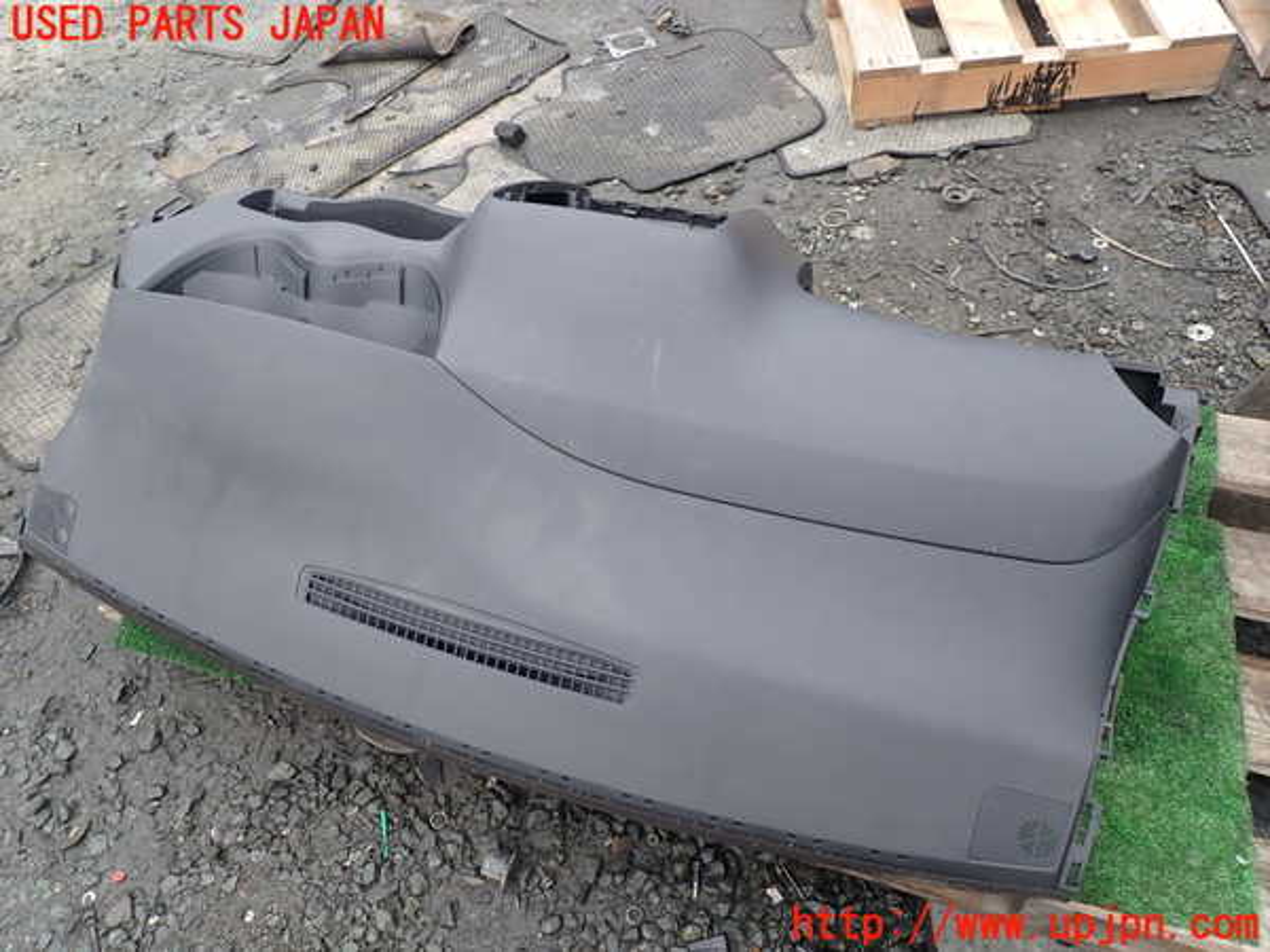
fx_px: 917
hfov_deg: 69.4
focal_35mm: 25
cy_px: 476
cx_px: 635
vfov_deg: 54.9
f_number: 2.8
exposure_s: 1/320
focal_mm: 4.5
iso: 100
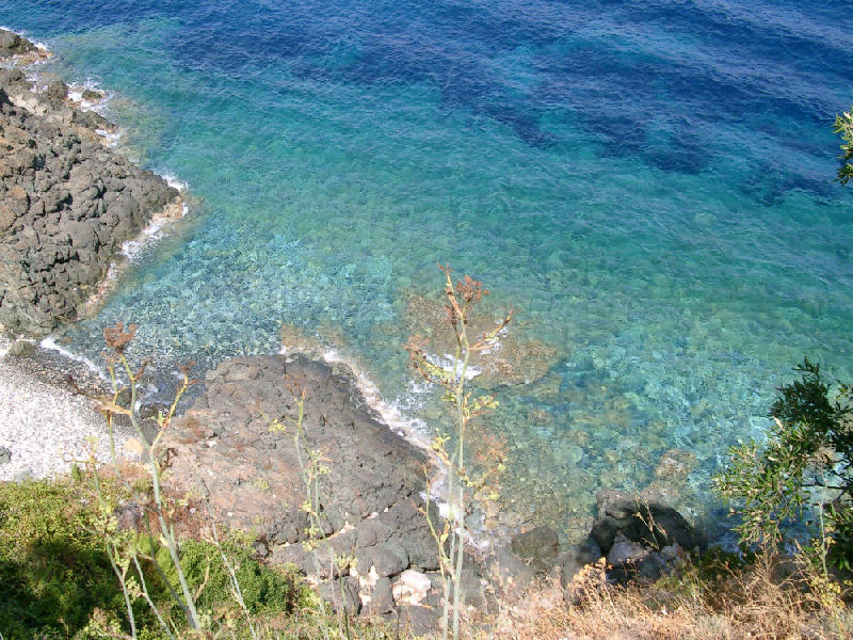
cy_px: 320
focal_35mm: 50
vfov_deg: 29.1
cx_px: 426
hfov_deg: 38.2
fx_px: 1232
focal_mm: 10.2
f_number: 5.8
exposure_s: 1/320
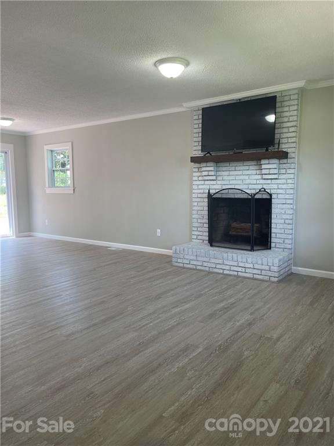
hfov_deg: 53.1
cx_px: 167
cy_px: 223
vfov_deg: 67.3
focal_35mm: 26
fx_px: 334
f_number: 1.6
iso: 80
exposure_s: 1/120
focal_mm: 5.1
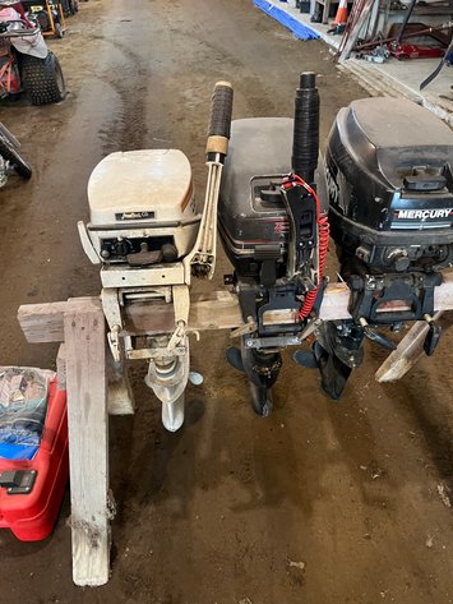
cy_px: 302
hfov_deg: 53.1
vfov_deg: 67.3
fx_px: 453
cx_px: 226
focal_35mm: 26
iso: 500
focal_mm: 5.7
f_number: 1.5
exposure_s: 1/40
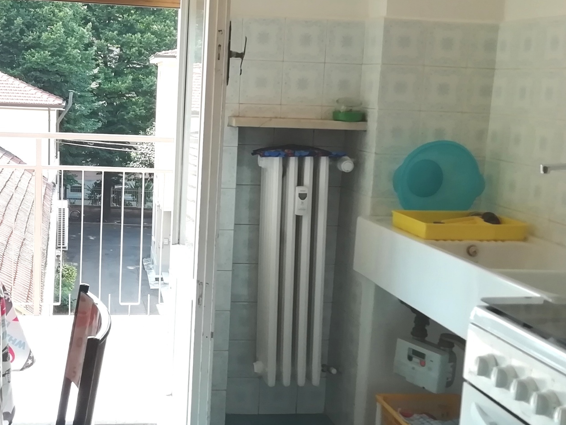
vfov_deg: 27.5
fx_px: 867
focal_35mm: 53
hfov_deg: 35.8
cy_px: 212
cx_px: 193
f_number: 2.2
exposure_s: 1/210
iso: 50
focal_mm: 3.46
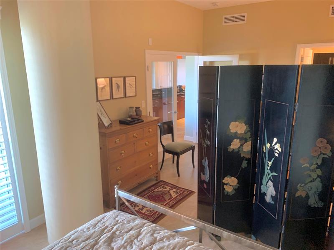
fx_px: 251
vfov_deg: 53.1
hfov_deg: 67.3
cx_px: 167
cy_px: 125
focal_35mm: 26
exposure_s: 1/60
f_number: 1.8
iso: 250
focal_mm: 4.25
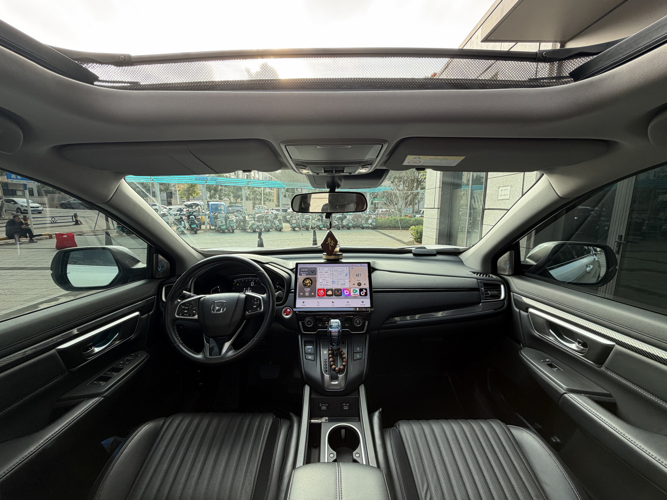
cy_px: 250
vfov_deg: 85.7
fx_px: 270
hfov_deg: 102.1
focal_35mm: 14
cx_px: 334
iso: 50
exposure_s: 1/121
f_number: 2.2
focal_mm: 2.22
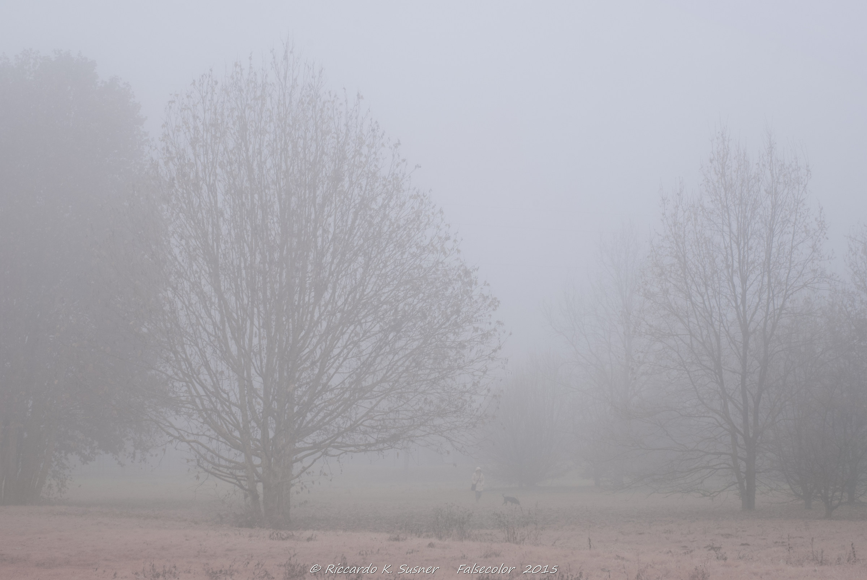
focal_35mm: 75
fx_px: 1808
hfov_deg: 27.0
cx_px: 434
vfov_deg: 18.2
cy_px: 290
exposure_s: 1/80
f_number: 6.3
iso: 100
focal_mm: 50
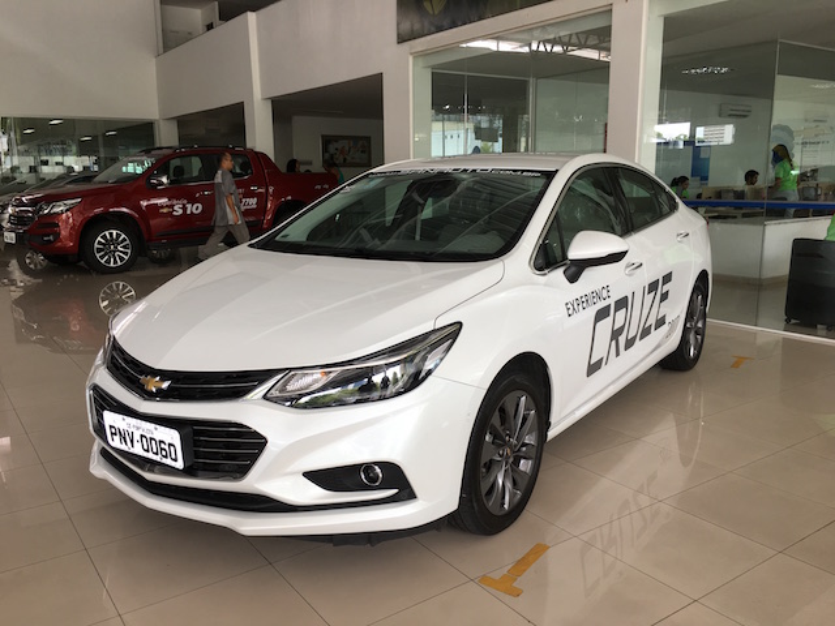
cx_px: 418
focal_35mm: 29
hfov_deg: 61.7
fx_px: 700
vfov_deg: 48.2
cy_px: 313
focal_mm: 4.15
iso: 32
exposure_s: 1/120
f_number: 2.2
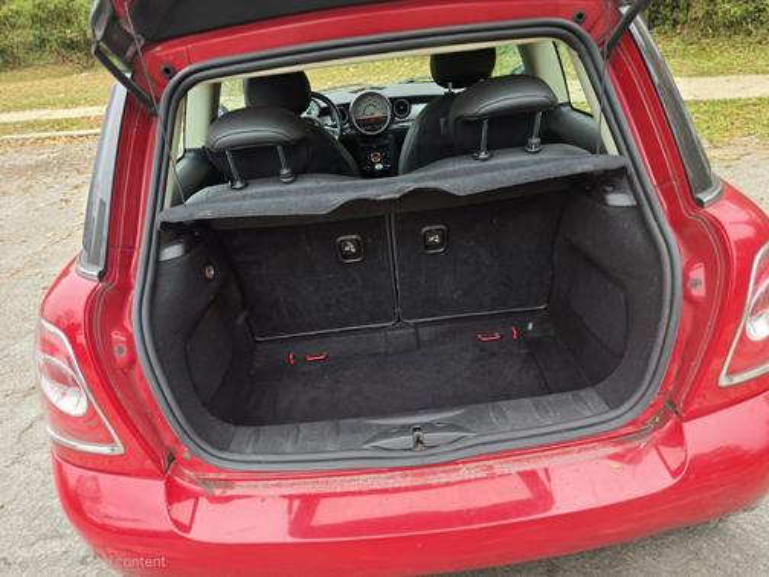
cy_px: 288
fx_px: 511
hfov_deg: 73.9
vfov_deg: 58.9
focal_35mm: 23
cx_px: 384
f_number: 1.7
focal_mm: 6.3
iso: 80
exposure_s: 1/182
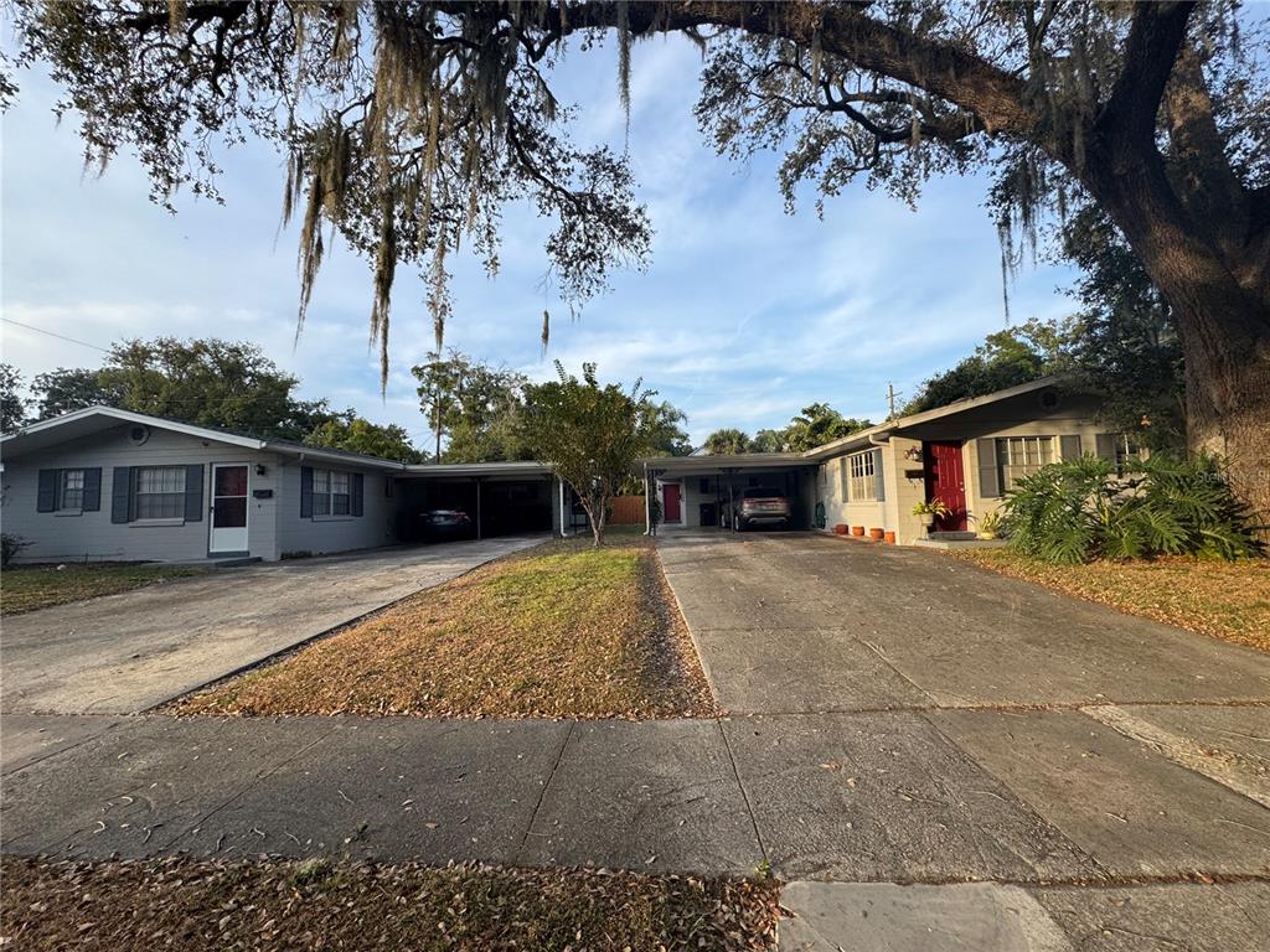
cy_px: 476
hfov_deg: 102.1
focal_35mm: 14
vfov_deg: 85.7
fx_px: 514
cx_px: 635
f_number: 2.2
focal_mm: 2.22
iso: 50
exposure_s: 1/544
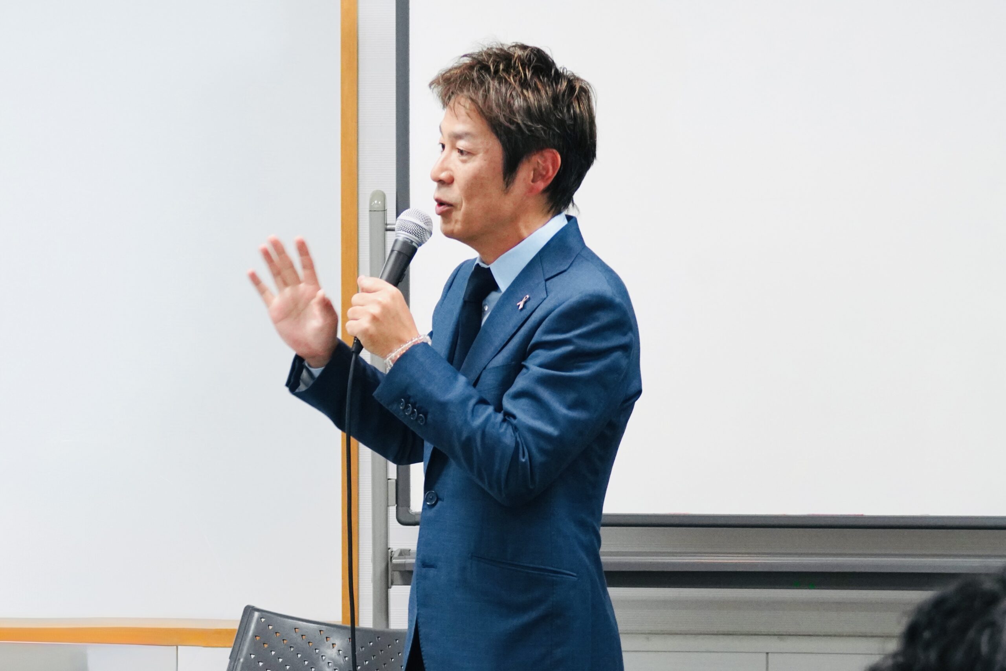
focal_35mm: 116
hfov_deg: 17.6
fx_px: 3241
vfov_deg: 11.8
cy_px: 336
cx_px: 503
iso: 2000
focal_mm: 116
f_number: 5.6
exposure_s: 1/125
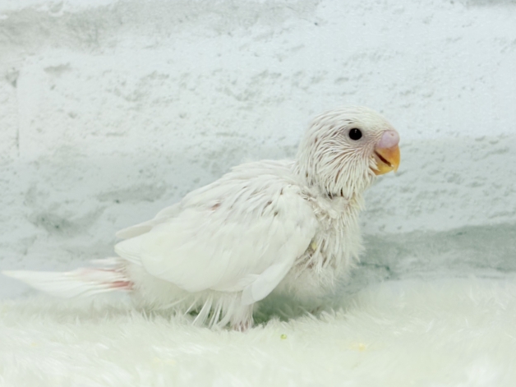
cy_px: 196
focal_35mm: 53
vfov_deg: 27.5
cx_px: 257
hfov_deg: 36.2
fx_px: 790
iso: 32
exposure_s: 1/50
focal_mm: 5.96
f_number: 1.6
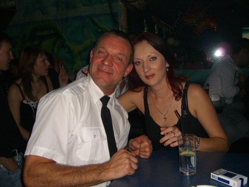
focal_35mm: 38
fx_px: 273
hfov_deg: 49.0
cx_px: 124
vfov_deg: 37.7
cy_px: 94
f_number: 2.8
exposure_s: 1/60
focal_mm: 7.9
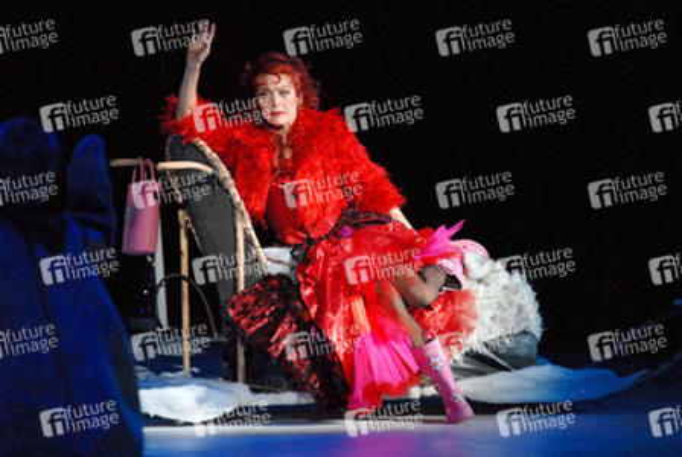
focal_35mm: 300
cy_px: 228
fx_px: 5691
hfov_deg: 6.9
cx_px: 341
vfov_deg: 4.6
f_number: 5
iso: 800
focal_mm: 200
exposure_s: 1/250
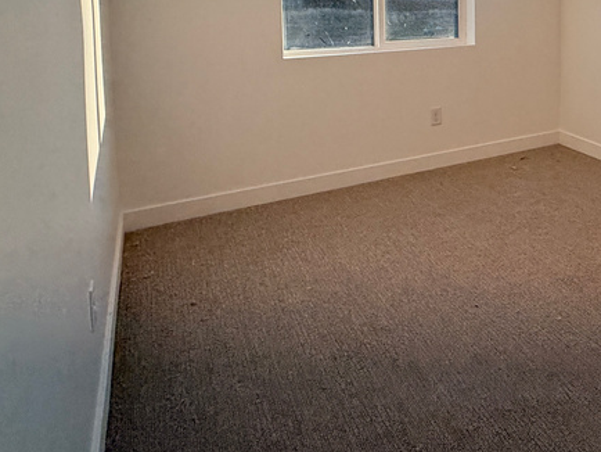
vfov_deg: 39.4
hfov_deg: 46.7
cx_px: 594
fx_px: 573
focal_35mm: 33
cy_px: 32
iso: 64
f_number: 2.2
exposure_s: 1/479
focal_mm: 2.22
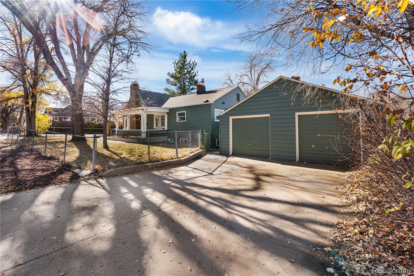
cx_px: 207
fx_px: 190
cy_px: 138
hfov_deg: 95.0
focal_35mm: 16
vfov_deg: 72.0
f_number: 8
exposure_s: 1/25
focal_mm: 16.5
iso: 100
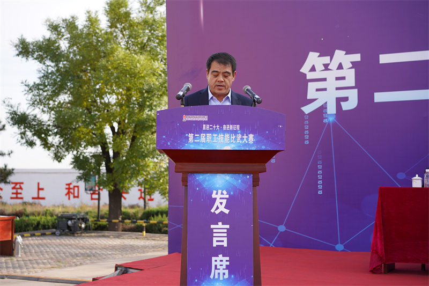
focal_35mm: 55
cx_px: 214
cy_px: 143
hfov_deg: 36.3
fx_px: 655
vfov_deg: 24.6
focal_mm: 55
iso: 100
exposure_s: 1/250
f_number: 4
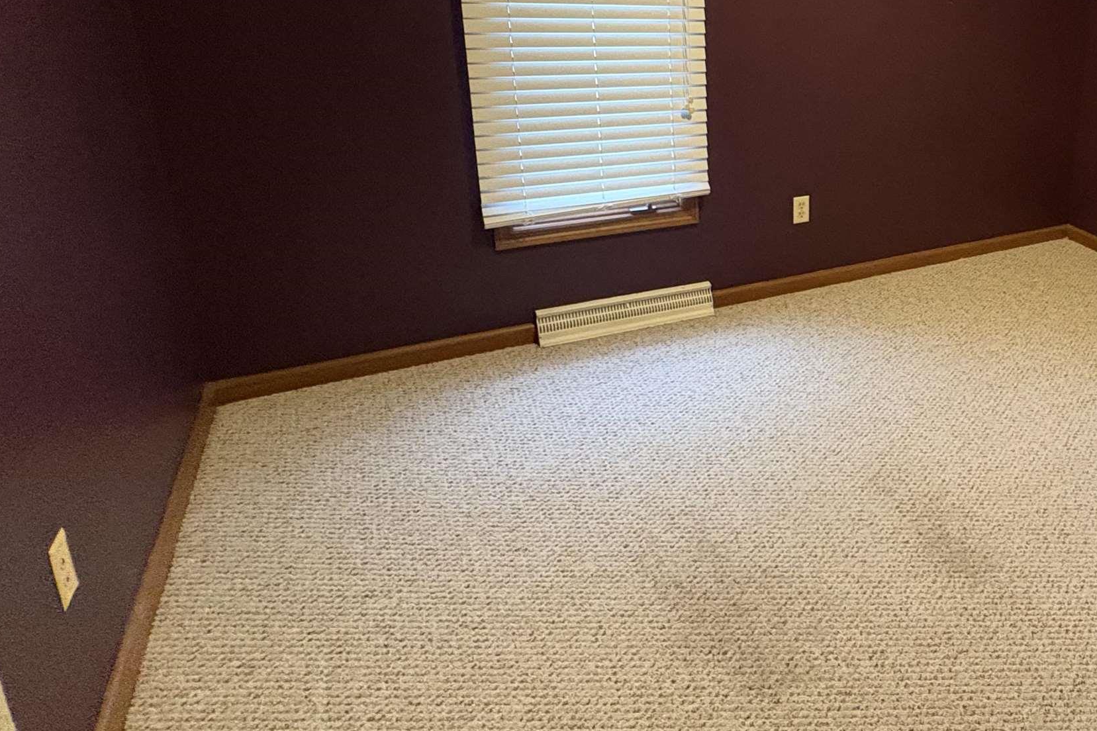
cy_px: 183
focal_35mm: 27
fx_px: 823
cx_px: 946
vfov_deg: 46.2
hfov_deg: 59.4
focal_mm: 2.22
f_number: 2.2
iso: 800
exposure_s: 1/60
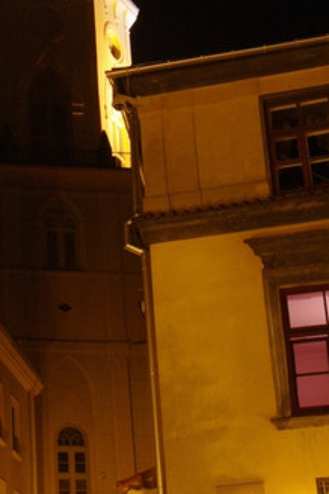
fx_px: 1157
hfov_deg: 15.9
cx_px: 8
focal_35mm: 84
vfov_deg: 24.1
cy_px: 235
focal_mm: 23
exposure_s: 2.5
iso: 400
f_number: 10
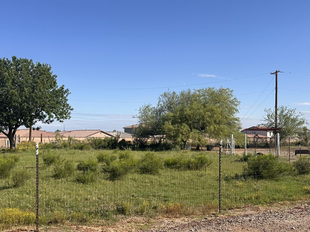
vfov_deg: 35.1
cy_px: 121
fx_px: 367
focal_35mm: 41
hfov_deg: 45.4
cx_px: 117
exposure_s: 1/5000
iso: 80
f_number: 1.78
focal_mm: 6.86
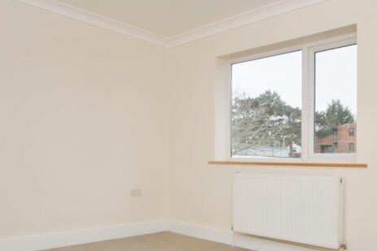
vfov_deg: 39.5
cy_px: 167
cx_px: 189
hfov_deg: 57.2
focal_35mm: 33
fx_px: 346
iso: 200
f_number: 5
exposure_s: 1/60
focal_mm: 10
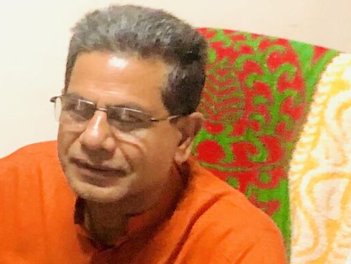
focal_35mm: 138
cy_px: 49
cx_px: -404
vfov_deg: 10.7
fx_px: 1400
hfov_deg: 12.2
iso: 64
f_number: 1.8
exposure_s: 1/15
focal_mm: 4
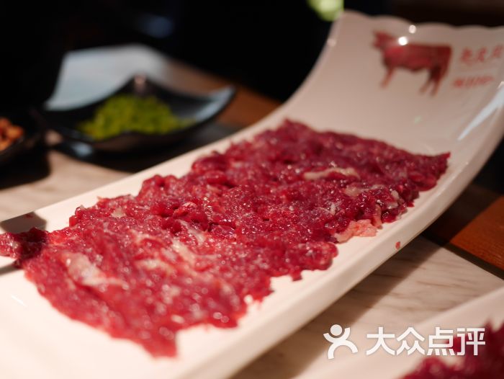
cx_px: 252
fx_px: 583
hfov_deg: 46.8
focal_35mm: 40
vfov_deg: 36.0
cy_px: 190
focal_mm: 20
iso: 250
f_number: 1.7
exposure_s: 1/60
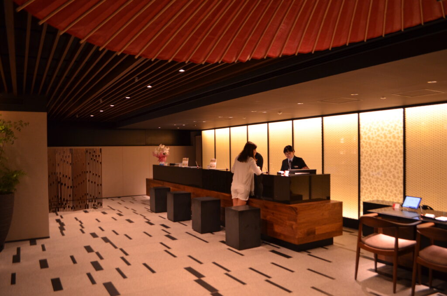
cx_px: 224
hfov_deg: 67.5
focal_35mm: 27
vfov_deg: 47.7
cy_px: 148
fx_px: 335
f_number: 3.5
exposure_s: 1/40
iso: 800
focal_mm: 18
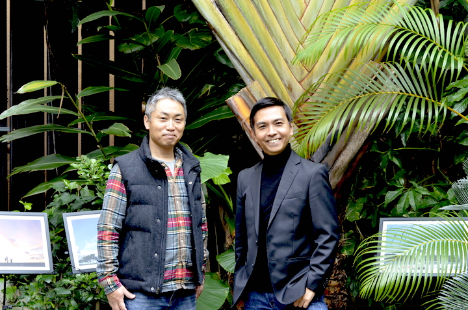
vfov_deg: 18.1
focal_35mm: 75
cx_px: 234
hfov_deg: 27.0
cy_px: 155
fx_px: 973
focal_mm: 50
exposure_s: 1/80
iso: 1600
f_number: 9
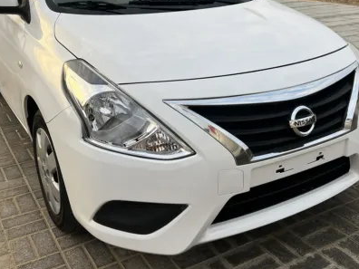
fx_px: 436
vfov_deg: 34.1
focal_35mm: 42
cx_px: 186
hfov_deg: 44.8
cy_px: 96
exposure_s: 1/511
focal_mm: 5.7
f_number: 1.5
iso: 50
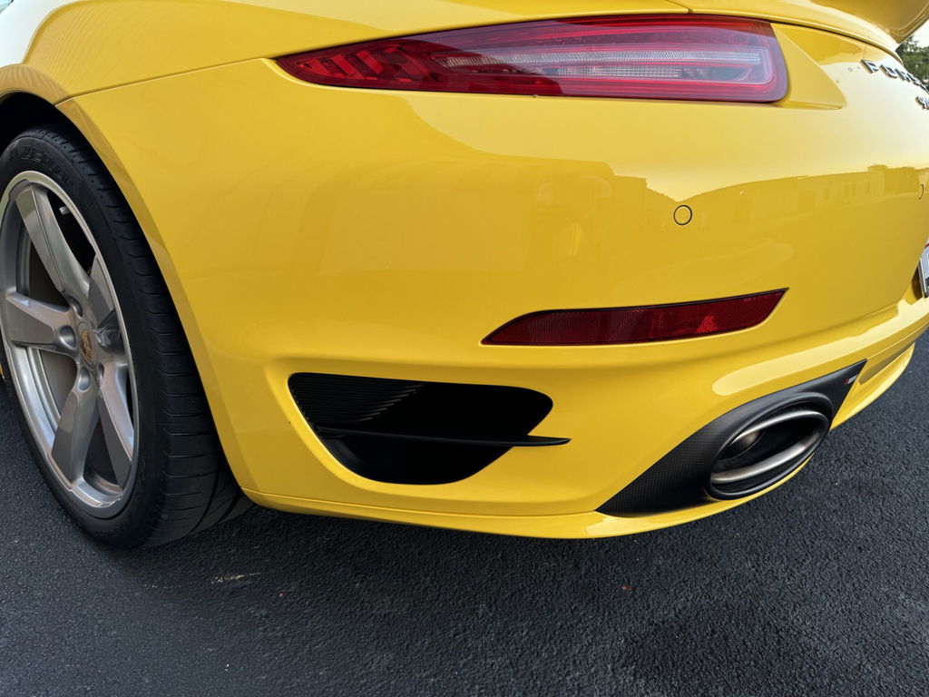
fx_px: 644
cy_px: 348
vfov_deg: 56.8
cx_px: 464
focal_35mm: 24
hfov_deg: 71.6
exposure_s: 1/120
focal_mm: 6.76
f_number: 1.78
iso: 125
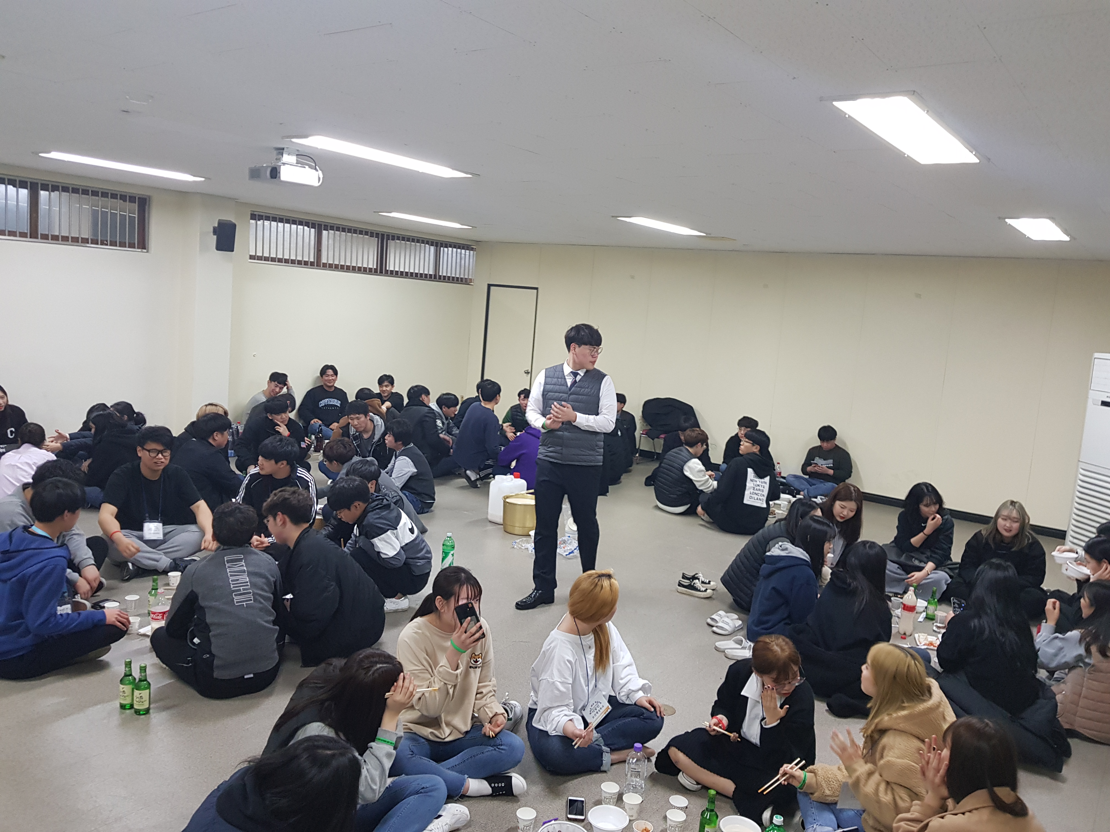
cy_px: 416
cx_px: 555
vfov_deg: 53.1
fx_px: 834
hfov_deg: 67.3
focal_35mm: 26
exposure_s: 1/40
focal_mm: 4.3
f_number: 1.7
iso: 160
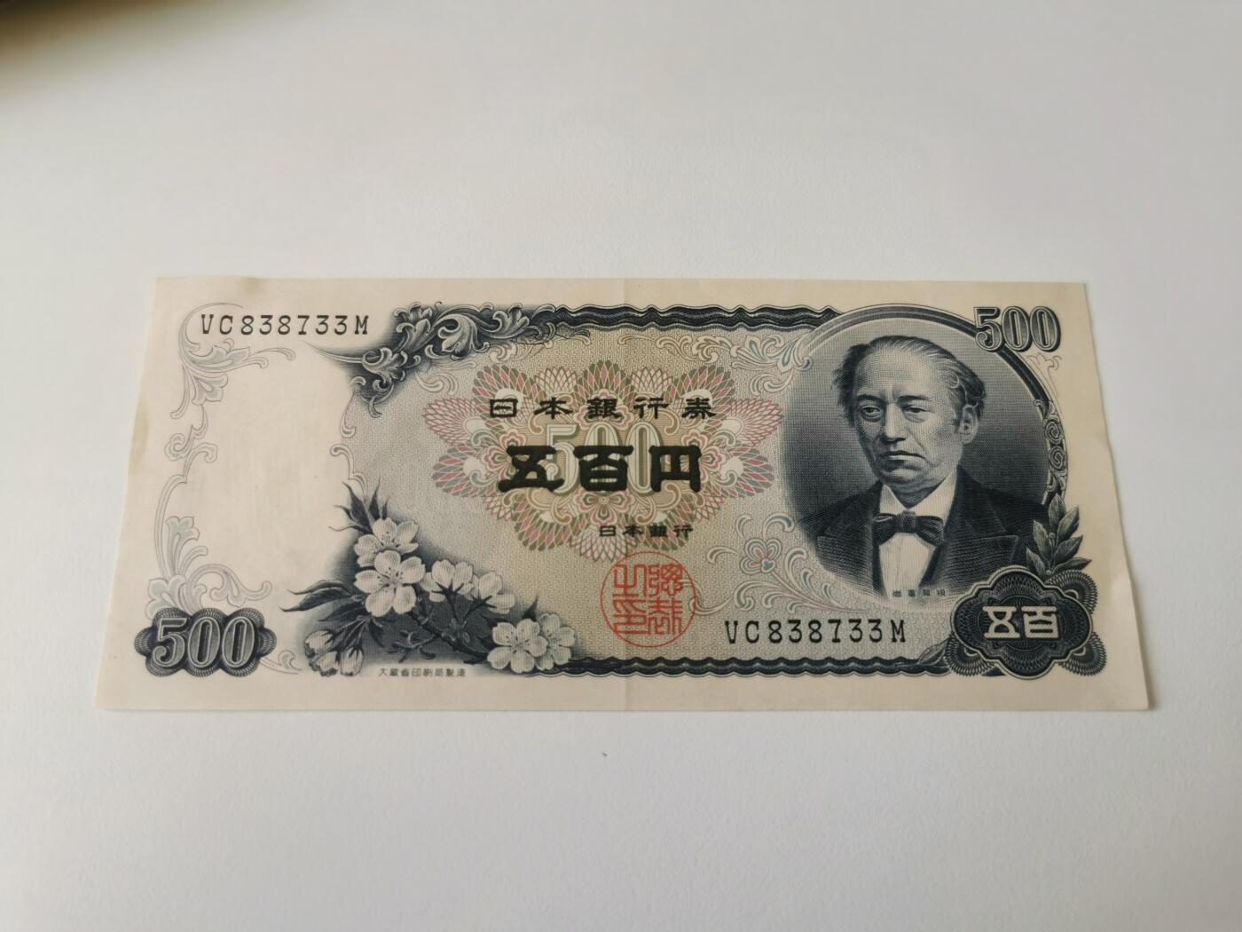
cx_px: 621
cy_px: 466
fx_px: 969
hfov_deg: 65.3
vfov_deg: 51.4
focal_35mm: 27
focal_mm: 5.56
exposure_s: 1/100
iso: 50
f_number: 1.6
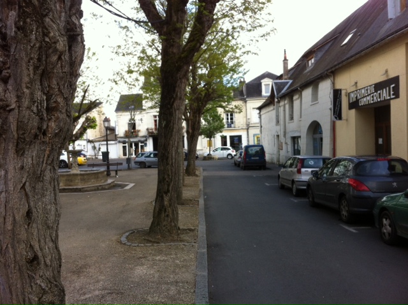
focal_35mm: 35
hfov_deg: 52.7
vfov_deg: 40.6
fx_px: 412
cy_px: 152
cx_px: 204
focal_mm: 3.85
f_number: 2.8
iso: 80
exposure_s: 1/372
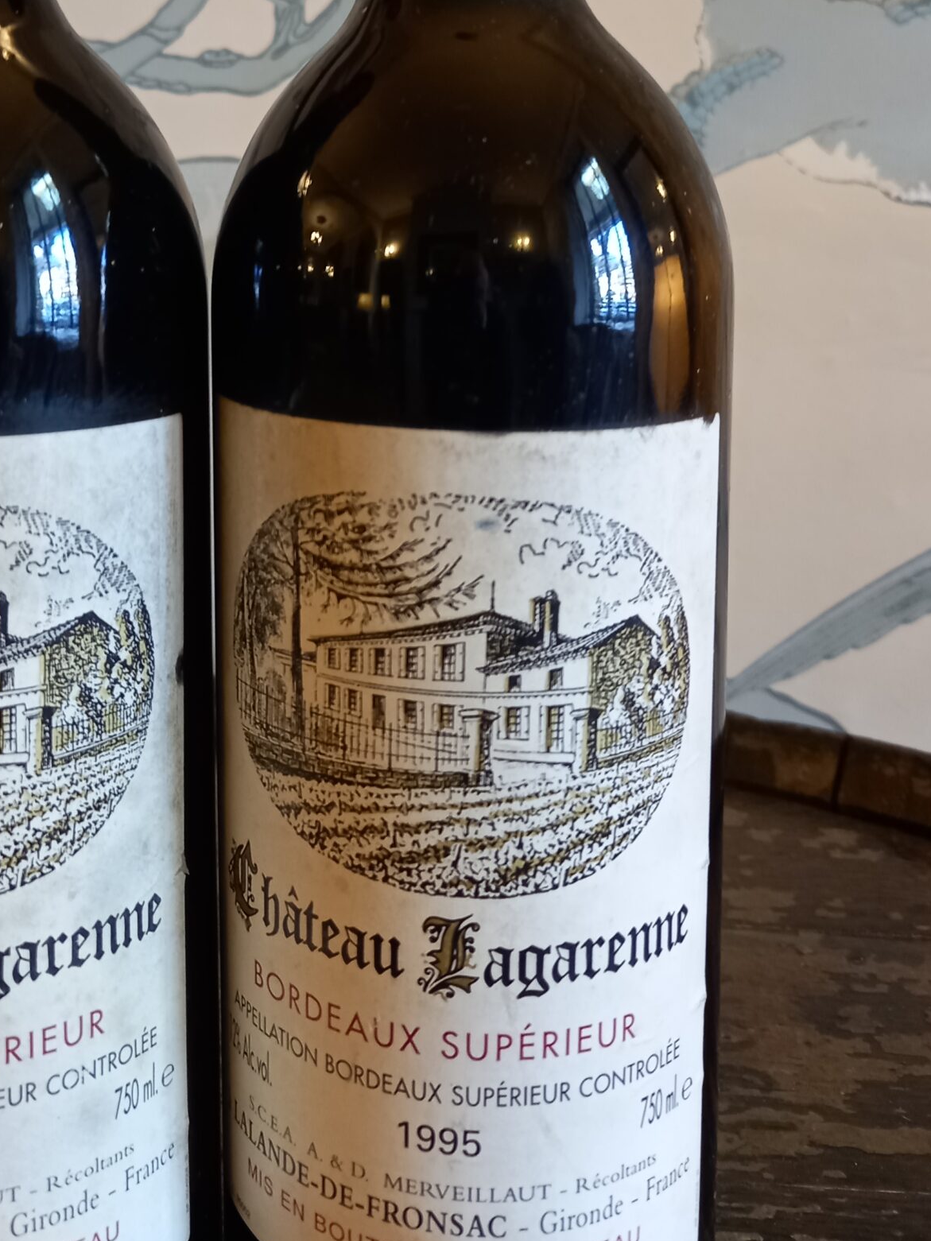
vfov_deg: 44.3
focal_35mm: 41
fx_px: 1470
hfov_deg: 34.8
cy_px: 316
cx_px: 311
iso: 250
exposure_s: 1/24
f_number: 2
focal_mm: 4.6
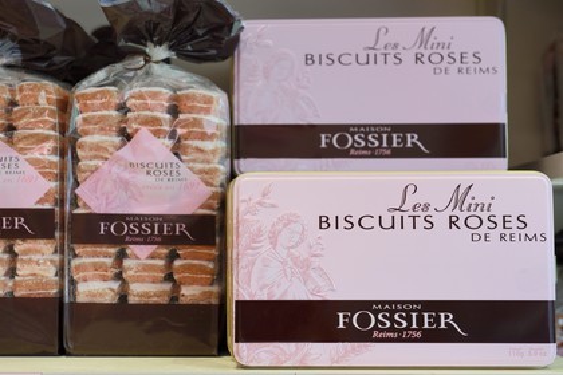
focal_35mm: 70
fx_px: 1095
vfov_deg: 19.5
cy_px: 188
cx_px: 282
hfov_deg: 28.8
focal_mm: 70
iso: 800
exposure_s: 1/60
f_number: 6.3
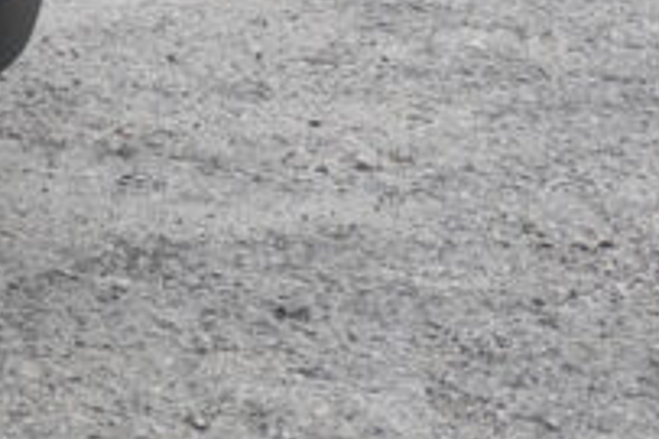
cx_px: -834
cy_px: -545
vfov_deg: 6.8
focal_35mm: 192
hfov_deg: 9.7
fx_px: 3512
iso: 640
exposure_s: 1/125
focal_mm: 25.6
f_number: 9
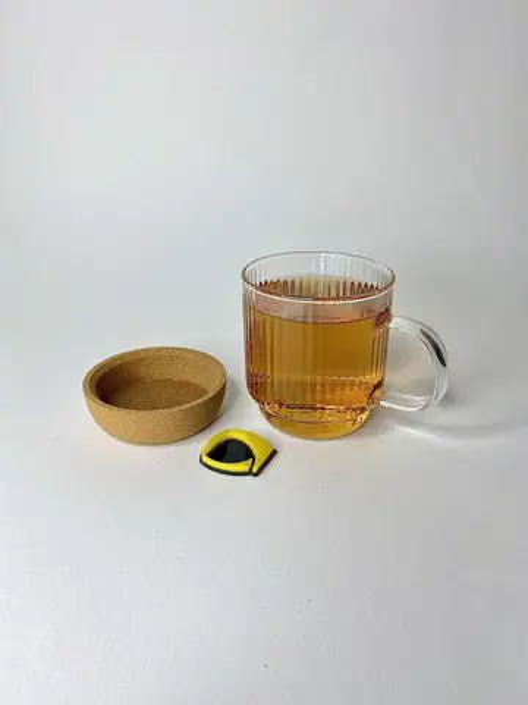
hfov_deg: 53.1
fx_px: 529
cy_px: 352
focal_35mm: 26
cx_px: 264
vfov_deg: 67.3
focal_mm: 4.25
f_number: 1.8
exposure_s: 1/343
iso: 32
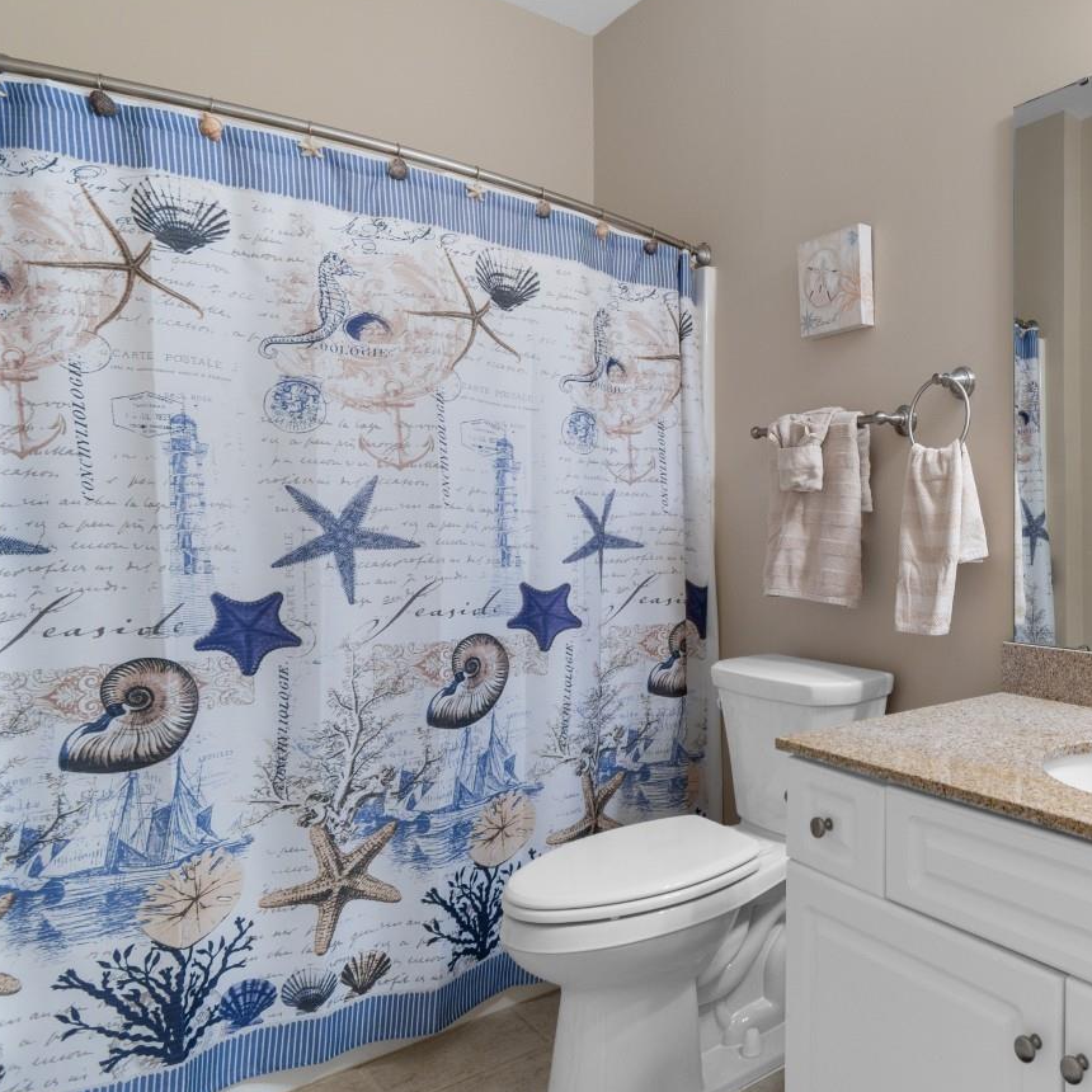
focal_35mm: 24
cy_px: 509
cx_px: 975
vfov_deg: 65.0
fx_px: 857
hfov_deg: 56.5
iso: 100
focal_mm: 10
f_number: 4.5
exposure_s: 1/5
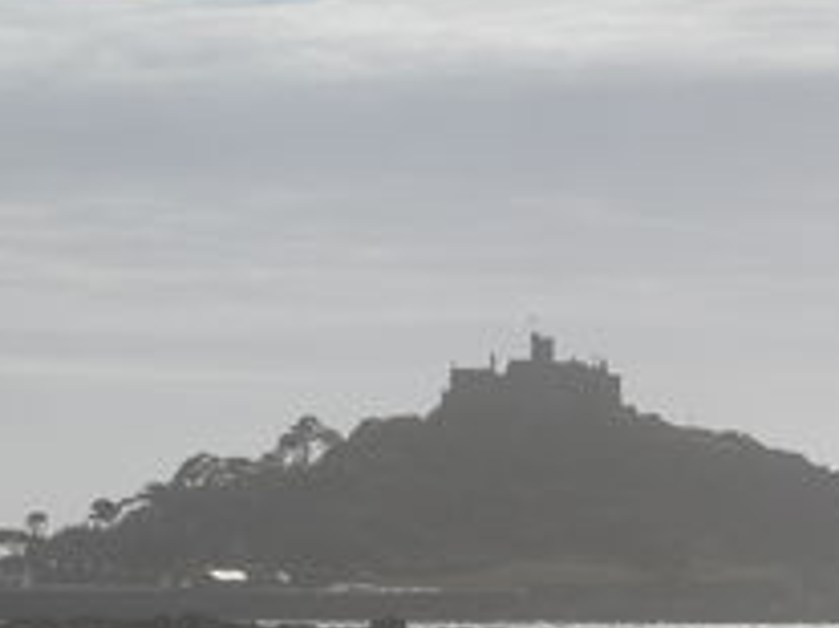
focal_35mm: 224
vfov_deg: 6.6
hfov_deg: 8.8
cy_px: 547
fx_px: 5426
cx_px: 349
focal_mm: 29.5
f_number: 7.5
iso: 100
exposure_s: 1/812
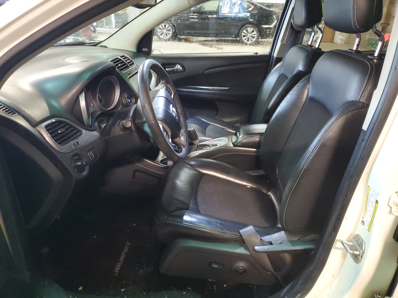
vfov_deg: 53.1
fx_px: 299
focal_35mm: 26
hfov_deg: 67.3
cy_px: 149
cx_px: 199
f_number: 1.5
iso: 324
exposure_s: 1/15
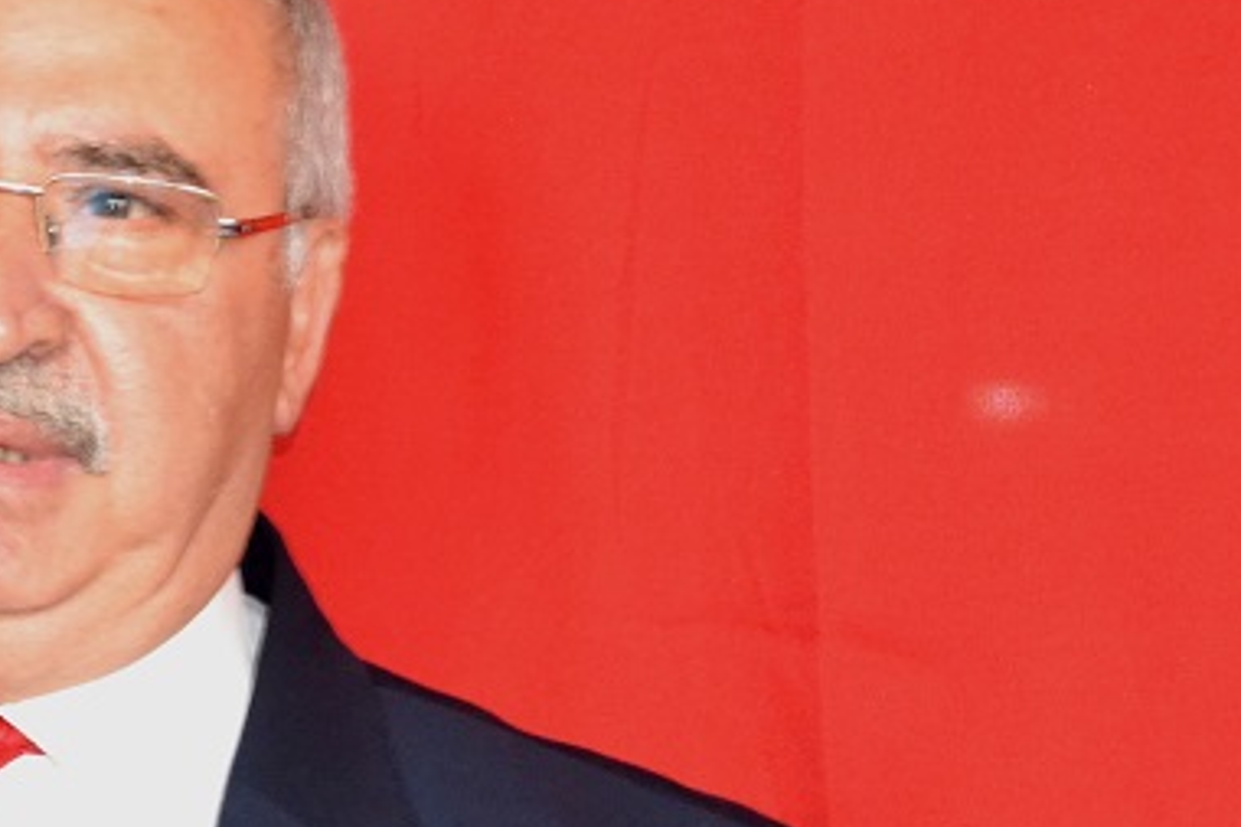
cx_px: -199
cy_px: 776
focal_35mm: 180
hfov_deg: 11.2
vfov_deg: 7.6
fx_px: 6202
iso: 3200
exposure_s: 1/60
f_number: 4.8
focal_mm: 48
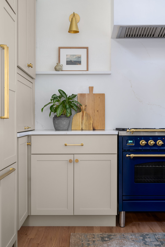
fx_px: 323
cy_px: 124
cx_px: 82
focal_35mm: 47
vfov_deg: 41.9
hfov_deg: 28.6
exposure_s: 1/2
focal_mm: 47
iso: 320
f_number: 11
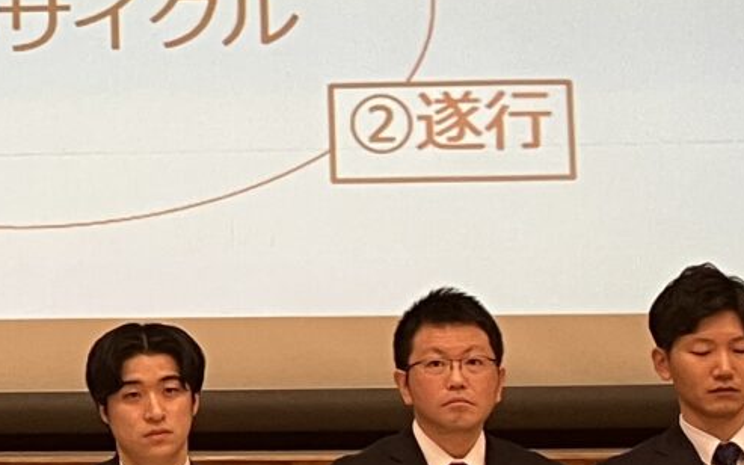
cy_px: 245
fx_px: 3122
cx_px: -575
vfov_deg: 8.5
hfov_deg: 12.5
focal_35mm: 154
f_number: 1.8
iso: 80
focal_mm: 3.99
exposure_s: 1/50
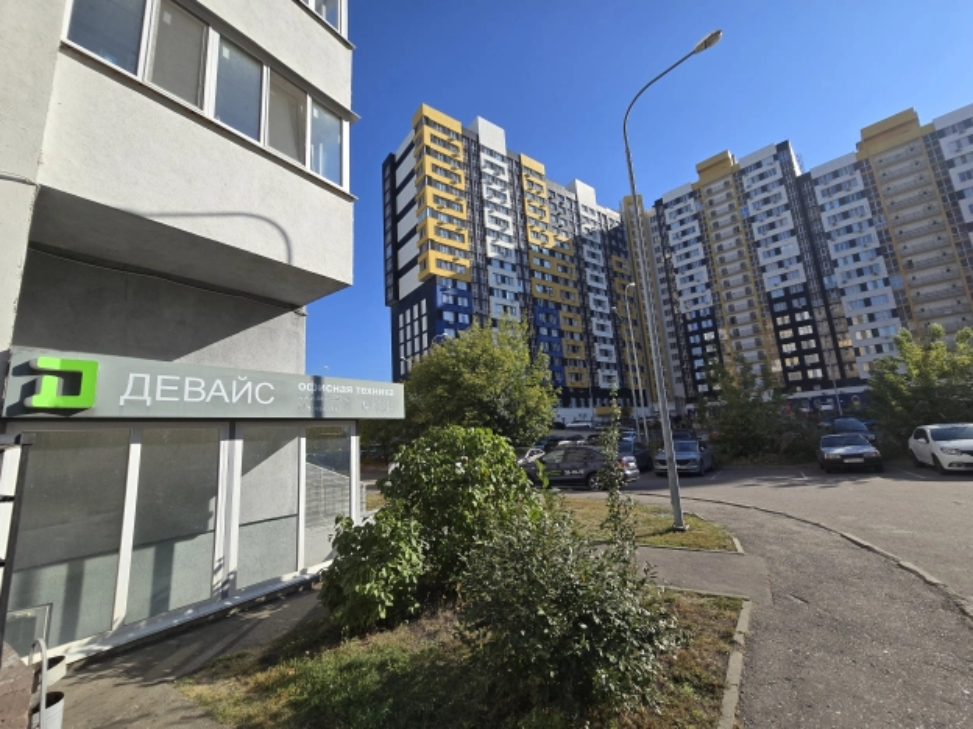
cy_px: 364
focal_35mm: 13
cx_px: 486
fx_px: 365
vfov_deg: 89.9
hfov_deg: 106.2
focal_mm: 2.2
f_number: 2.2
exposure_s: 1/2094
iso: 50
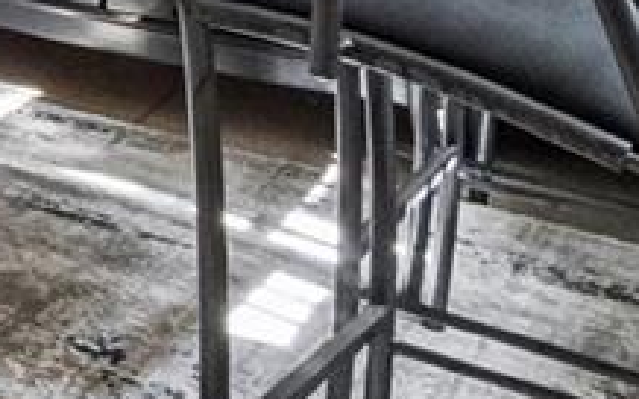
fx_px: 1949
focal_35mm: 112
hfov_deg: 14.8
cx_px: -695
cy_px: -622
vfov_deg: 9.9
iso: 1600
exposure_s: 1/45
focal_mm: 10
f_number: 9.5
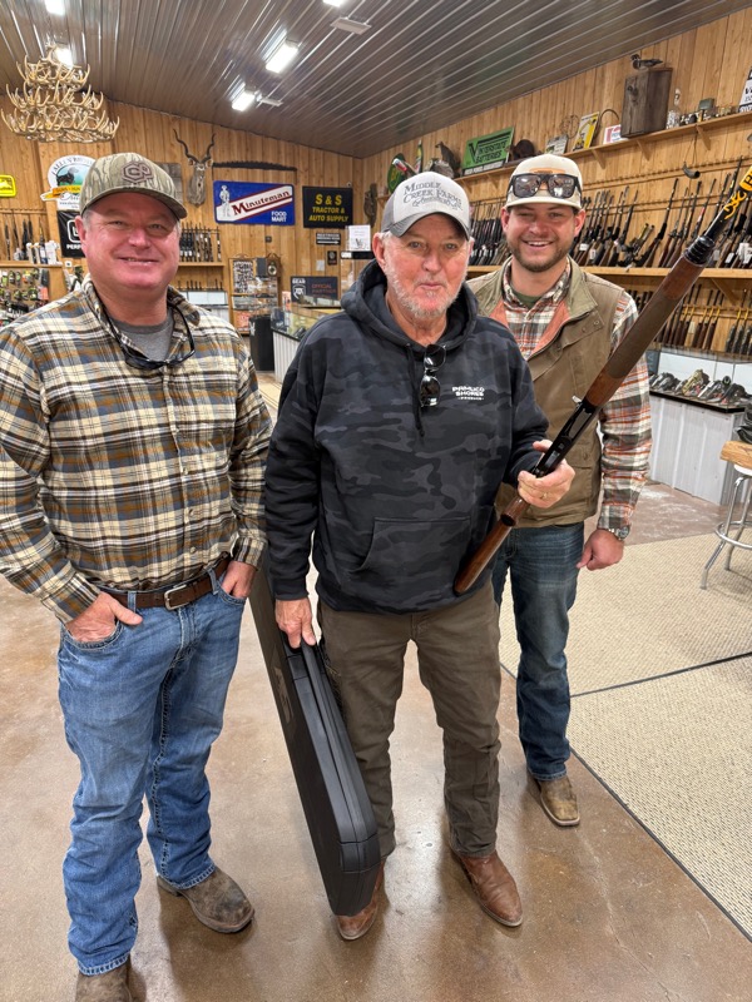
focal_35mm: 24
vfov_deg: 71.6
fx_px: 695
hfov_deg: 56.8
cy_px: 501
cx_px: 376
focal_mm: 6.76
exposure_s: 1/60
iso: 125
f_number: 1.78
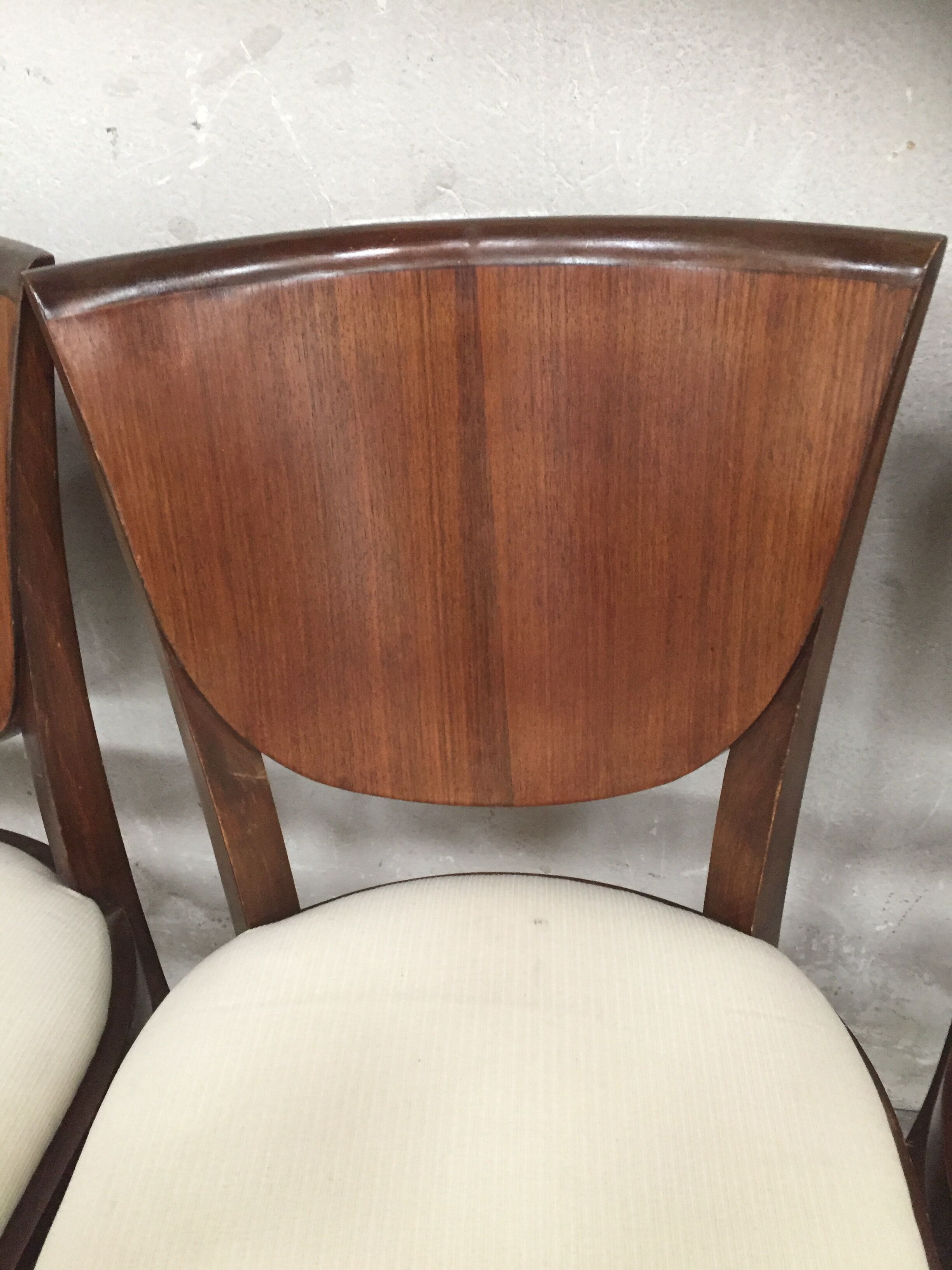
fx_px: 1063
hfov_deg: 48.2
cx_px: 476
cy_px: 635
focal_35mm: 29
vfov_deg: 61.7
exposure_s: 1/17
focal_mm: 4.15
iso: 250
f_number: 2.2
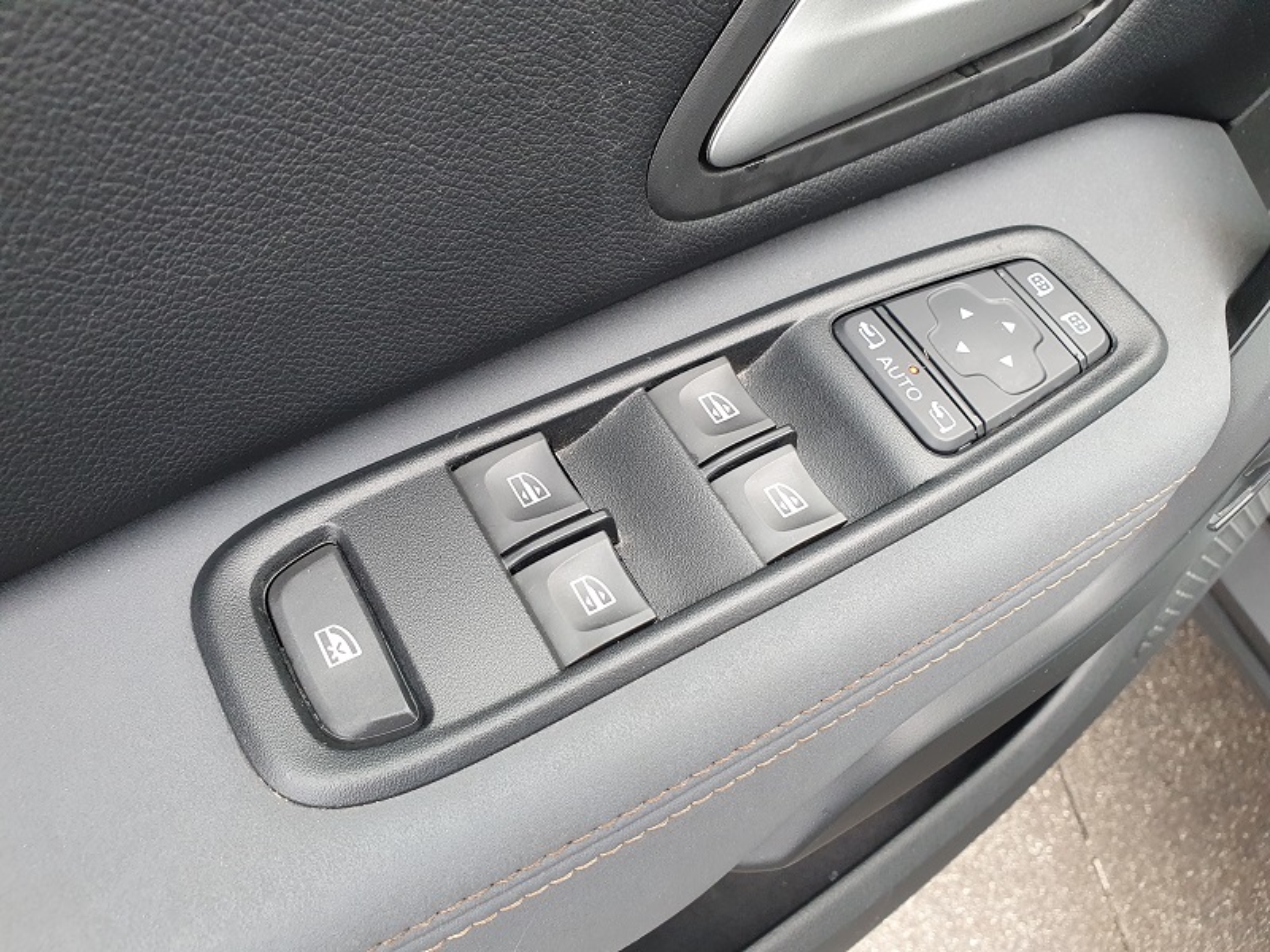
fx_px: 954
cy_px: 476
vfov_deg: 53.1
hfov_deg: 67.3
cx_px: 635
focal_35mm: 26
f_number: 2.4
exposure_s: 1/100
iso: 160
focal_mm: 4.32
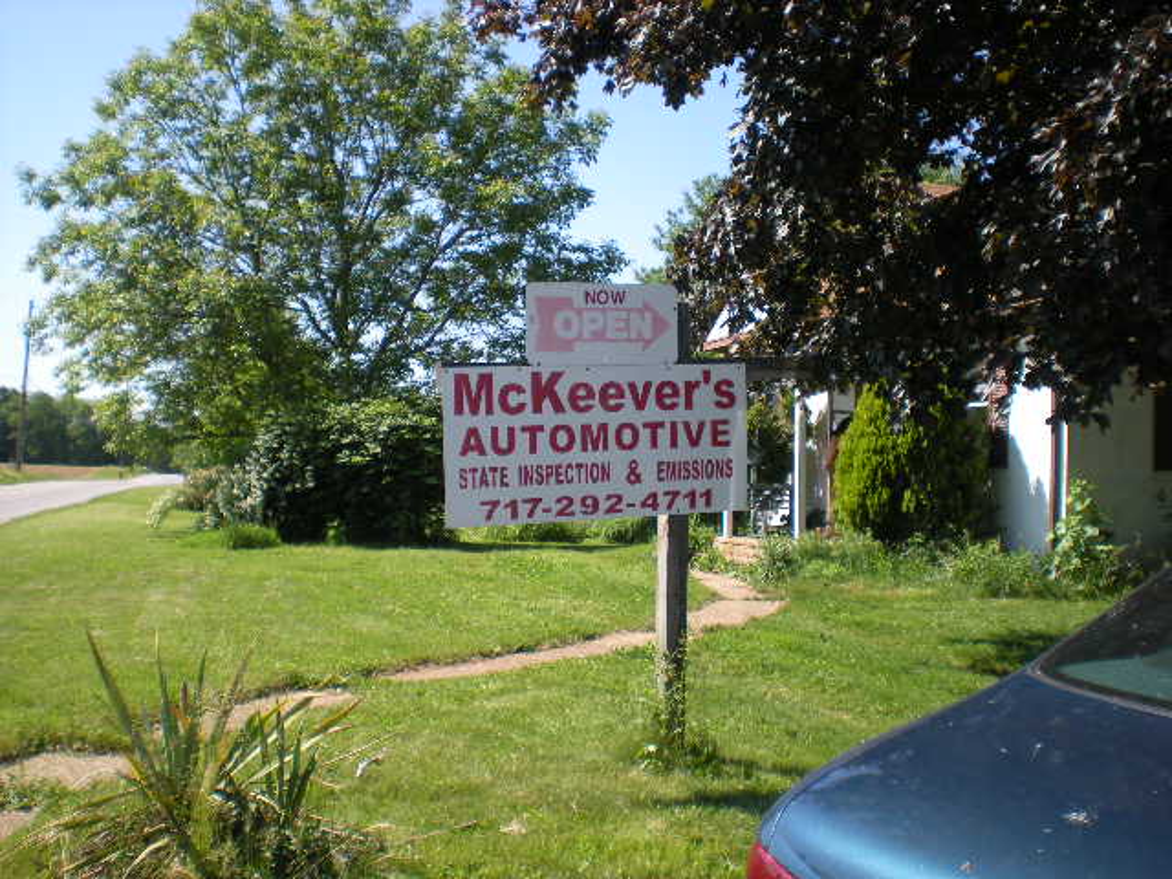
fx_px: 1287
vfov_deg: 37.7
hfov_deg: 49.0
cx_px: 586
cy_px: 440
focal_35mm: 38
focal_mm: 6.3
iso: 64
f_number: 4.6
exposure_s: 1/258
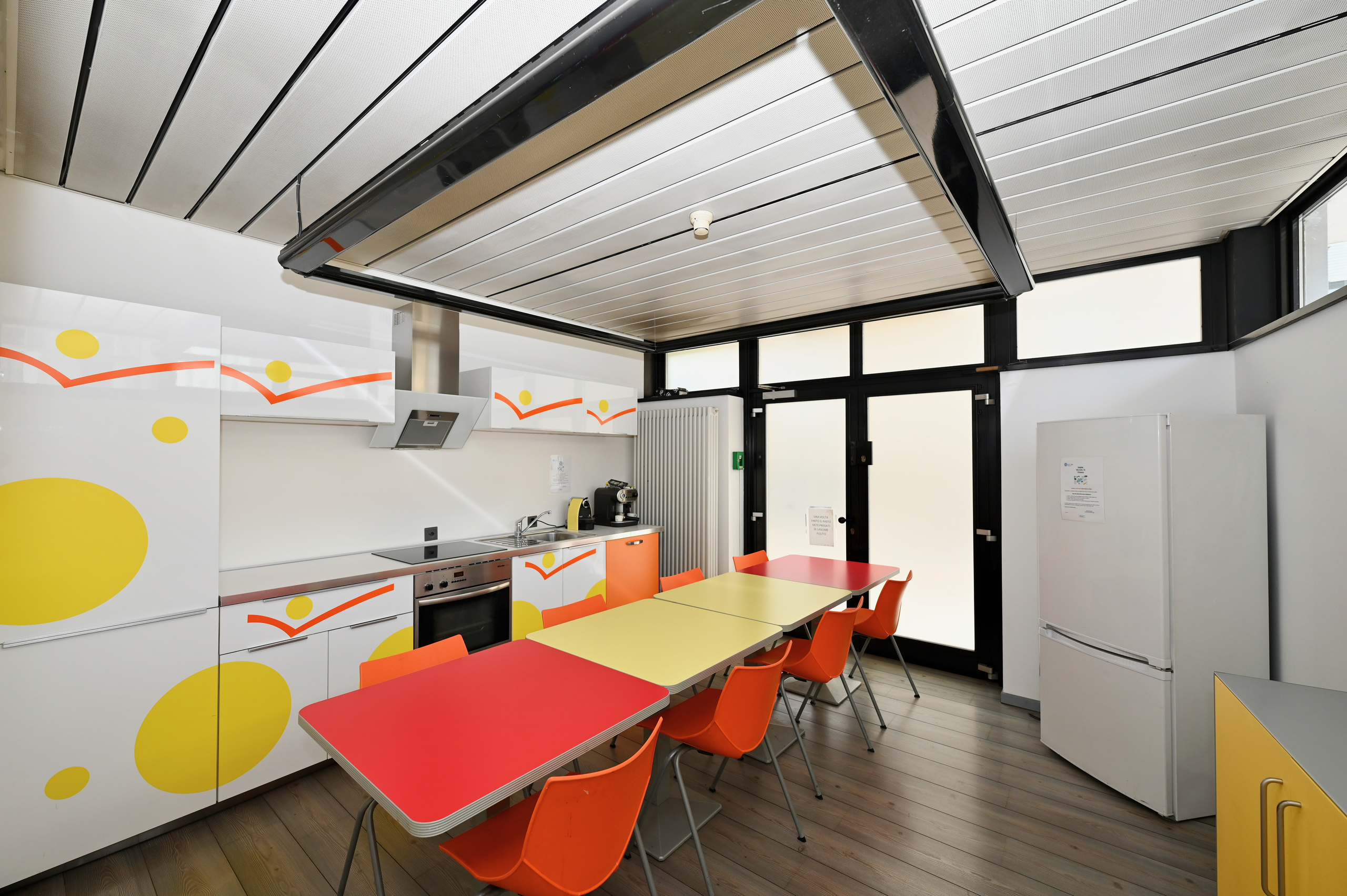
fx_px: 523
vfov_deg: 81.1
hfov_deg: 104.3
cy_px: 448
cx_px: 674
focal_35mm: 14
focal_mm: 14
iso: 200
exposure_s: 1/80
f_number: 4.5
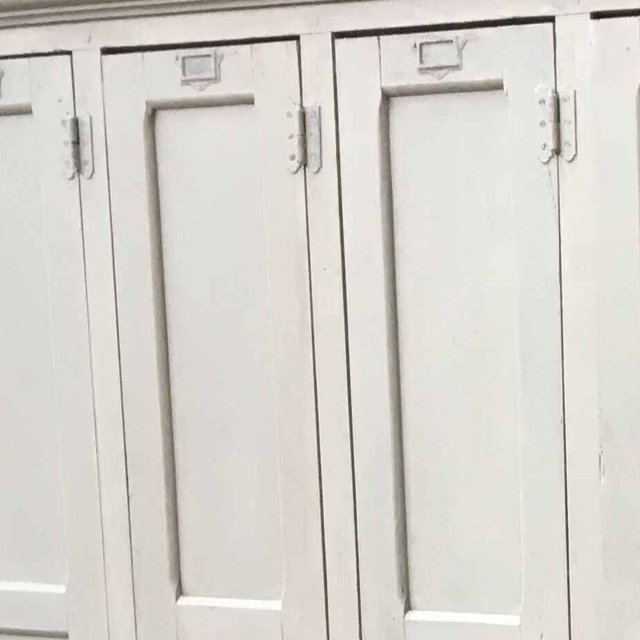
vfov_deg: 14.9
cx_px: 804
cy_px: 875
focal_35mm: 111
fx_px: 2322
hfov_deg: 15.1
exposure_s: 1/33
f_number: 2.2
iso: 64
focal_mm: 4.15
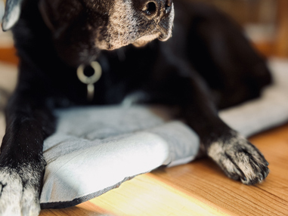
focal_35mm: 43
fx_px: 358
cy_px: 70
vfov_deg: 33.3
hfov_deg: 43.1
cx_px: 197
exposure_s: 1/121
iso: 160
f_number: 1.78
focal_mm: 6.76
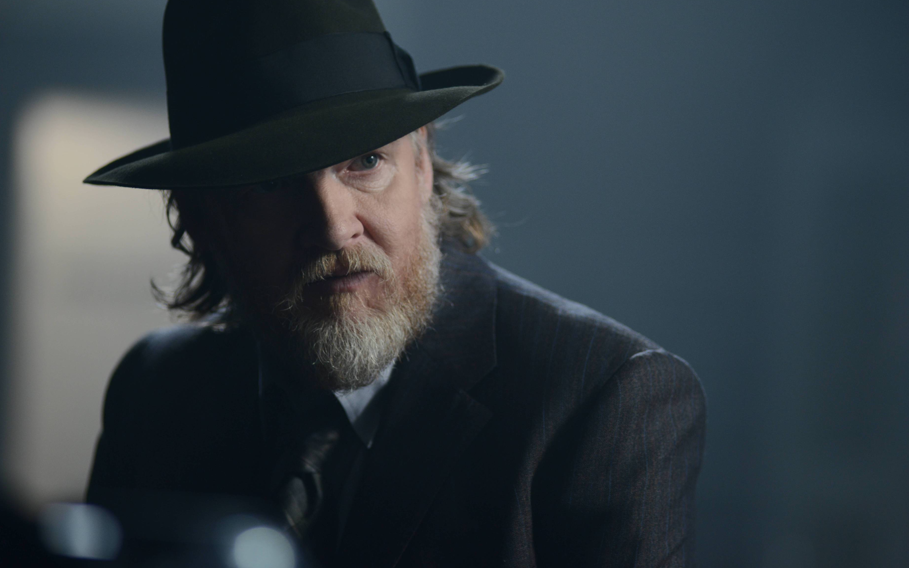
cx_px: 455
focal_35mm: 184
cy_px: 285
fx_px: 4558
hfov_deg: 11.4
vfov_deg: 7.1
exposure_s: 1/160
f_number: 2.8
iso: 800
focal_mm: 180
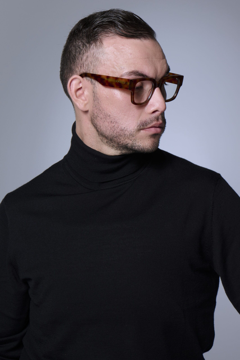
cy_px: 180
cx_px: 120
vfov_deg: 19.5
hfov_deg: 13.0
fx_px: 1050
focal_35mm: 105
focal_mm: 105
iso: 200
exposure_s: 1/125
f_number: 18
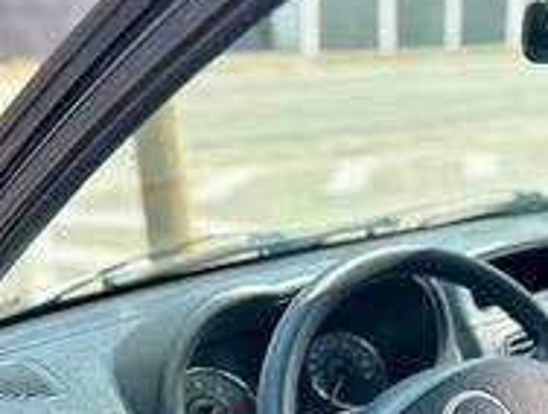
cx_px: 452
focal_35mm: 60
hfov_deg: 31.1
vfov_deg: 23.6
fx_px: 952
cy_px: 405
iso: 80
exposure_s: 1/349
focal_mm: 6.86
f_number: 1.78
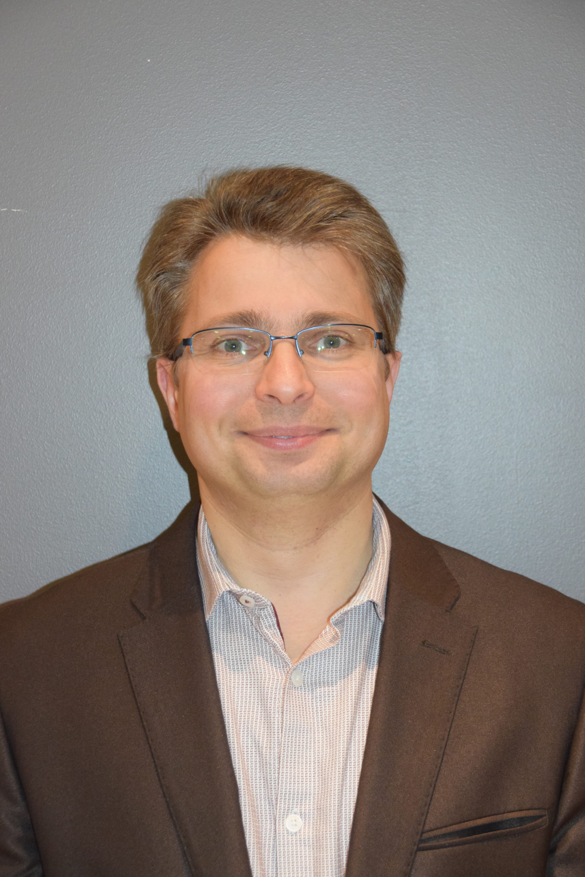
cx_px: 292
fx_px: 1828
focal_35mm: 75
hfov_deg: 18.2
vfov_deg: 27.0
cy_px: 438
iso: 2800
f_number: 5
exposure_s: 1/60
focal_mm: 50
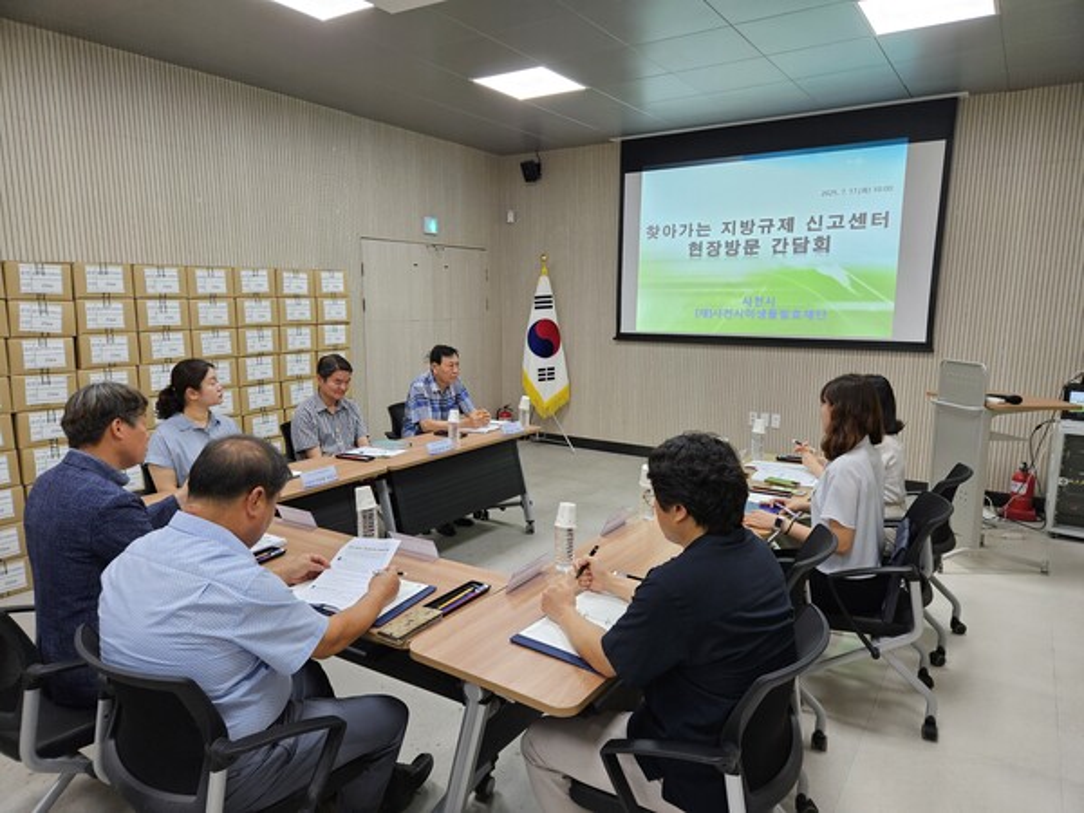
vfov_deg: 58.9
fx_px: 720
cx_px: 542
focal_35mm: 23
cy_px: 406
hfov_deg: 73.9
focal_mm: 5.4
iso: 100
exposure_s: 1/120
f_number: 1.8
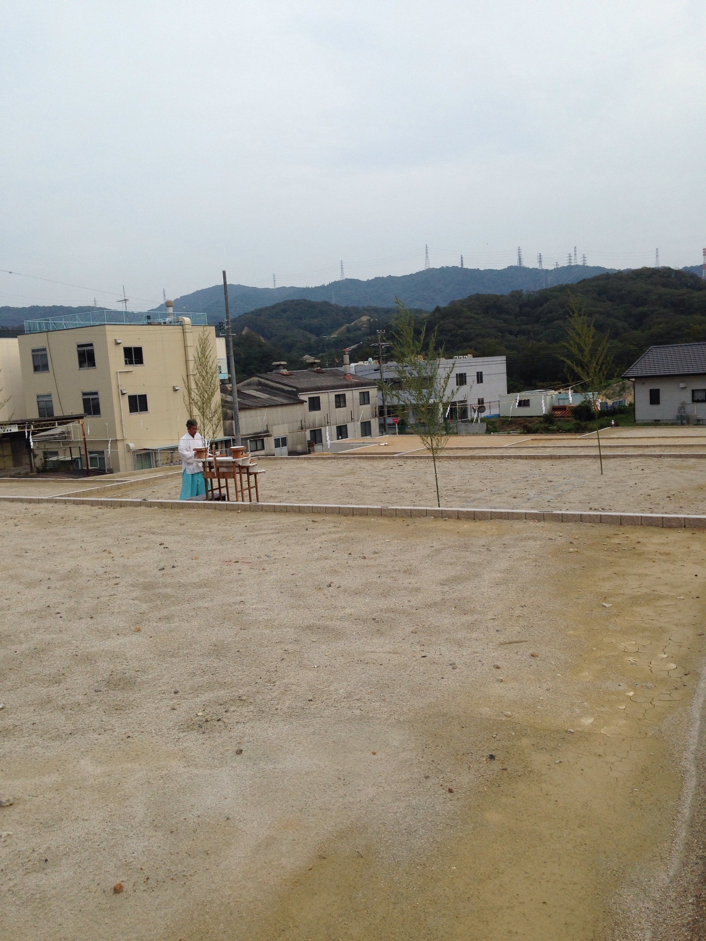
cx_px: 353
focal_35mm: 33
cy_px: 470
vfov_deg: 55.4
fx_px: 897
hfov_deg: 42.9
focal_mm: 4.12
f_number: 2.4
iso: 50
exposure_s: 1/935
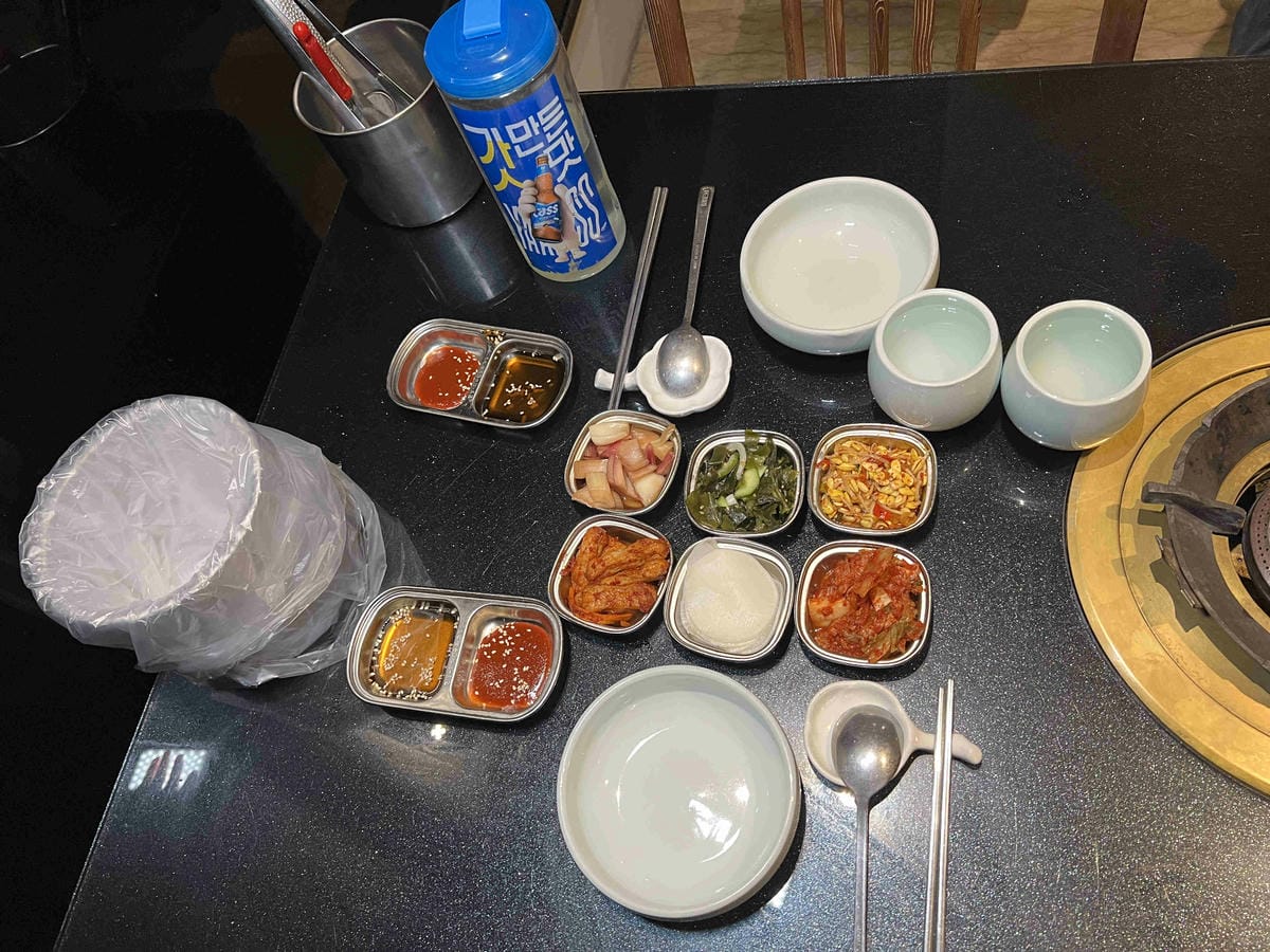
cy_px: 476
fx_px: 954
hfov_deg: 67.3
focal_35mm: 26
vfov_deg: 53.1
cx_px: 635
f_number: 1.5
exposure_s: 1/60
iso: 160
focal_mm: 5.7
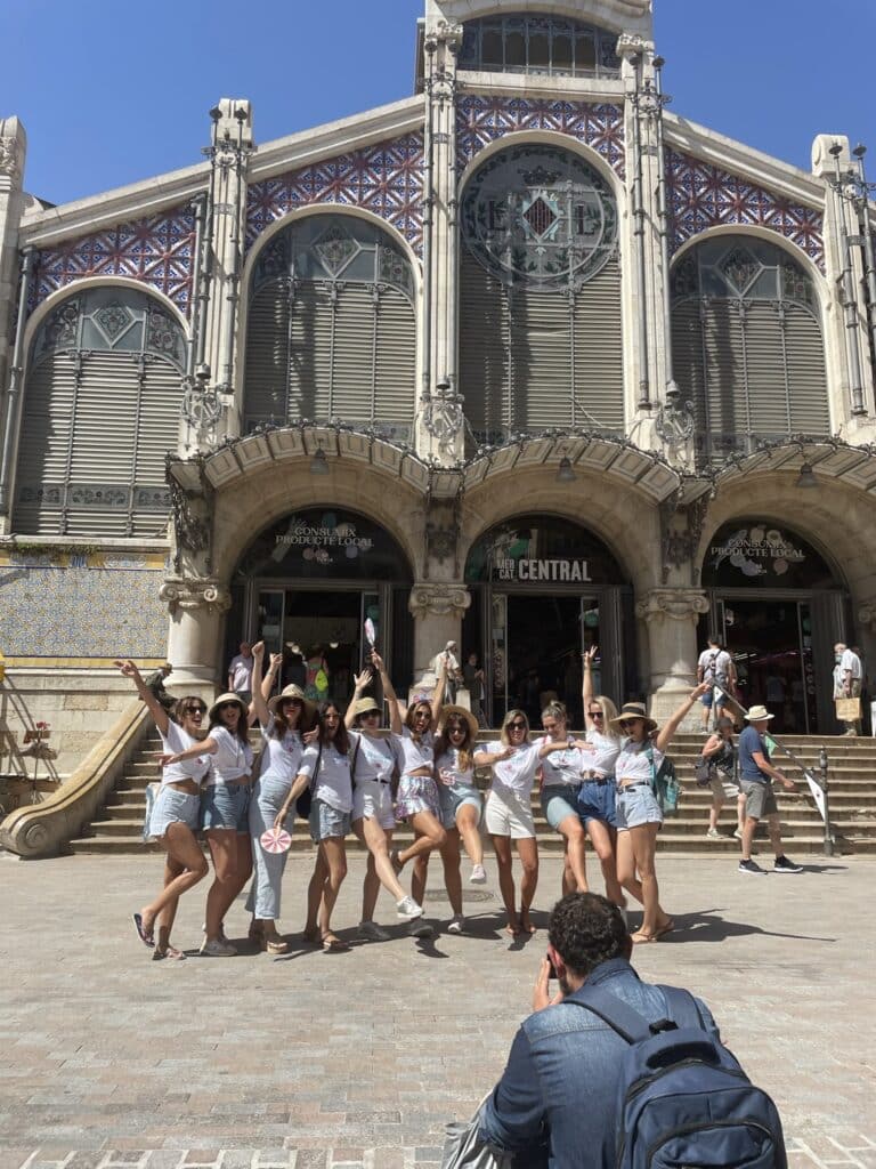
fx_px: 877
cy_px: 584
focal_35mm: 26
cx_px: 438
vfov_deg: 67.3
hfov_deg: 53.1
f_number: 1.6
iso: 32
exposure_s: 1/2959
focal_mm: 4.2
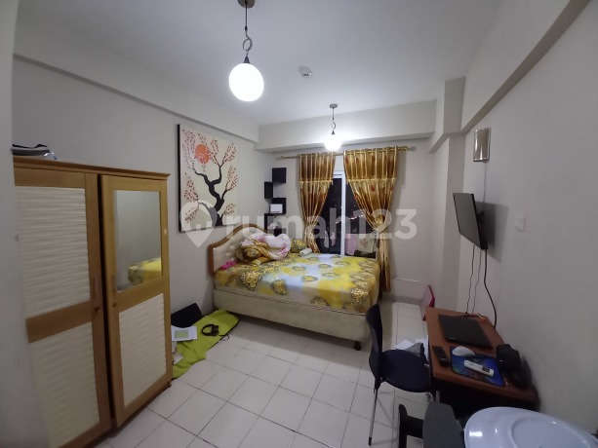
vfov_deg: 89.9
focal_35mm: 13
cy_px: 224
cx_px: 299
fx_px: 225
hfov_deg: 106.2
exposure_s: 1/19
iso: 500
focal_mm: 1.42
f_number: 2.2
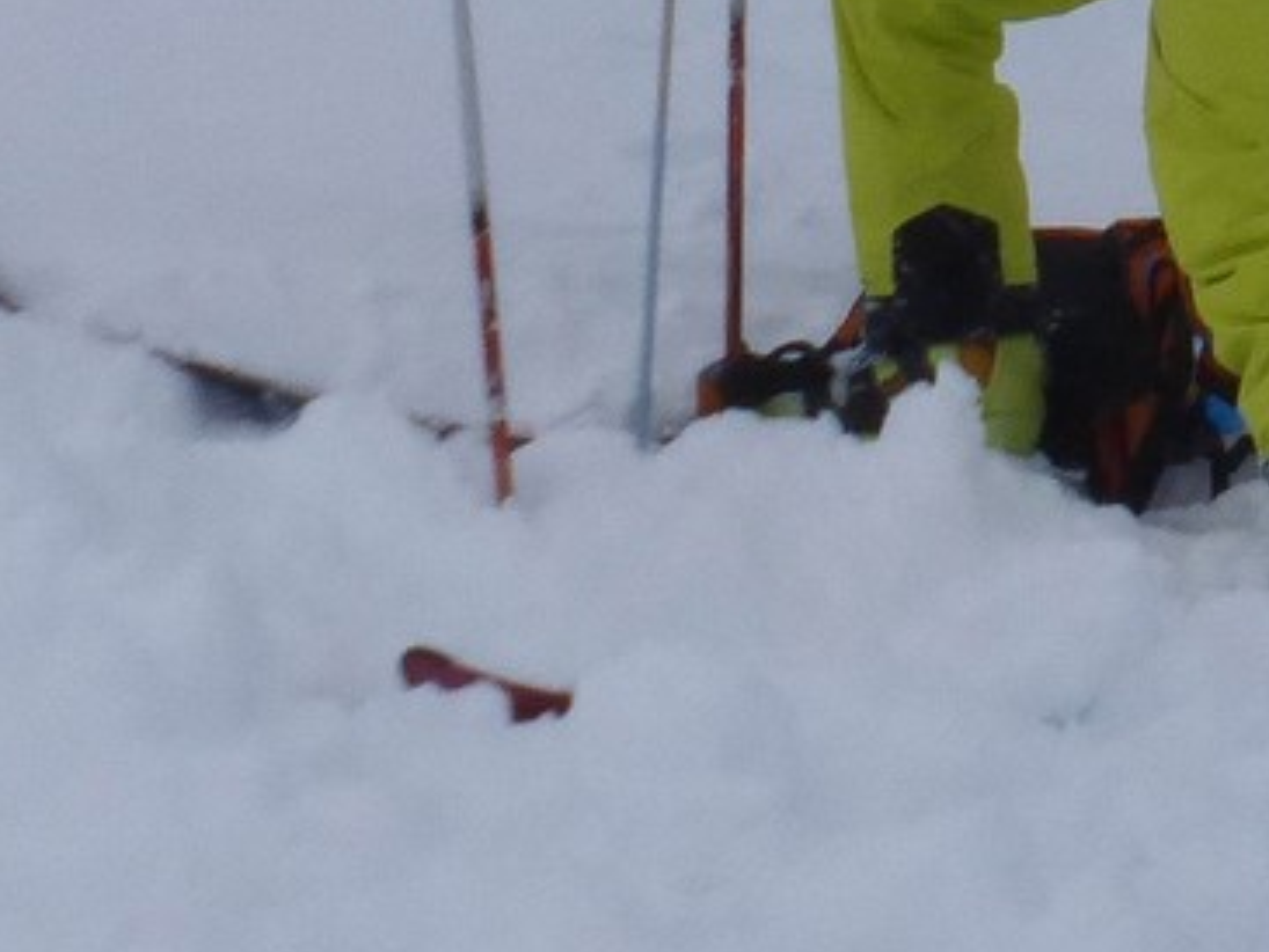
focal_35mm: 881
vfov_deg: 1.7
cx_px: 1339
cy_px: -563
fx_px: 32308
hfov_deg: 2.2
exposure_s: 1/1000
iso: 100
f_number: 5.5
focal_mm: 33.3
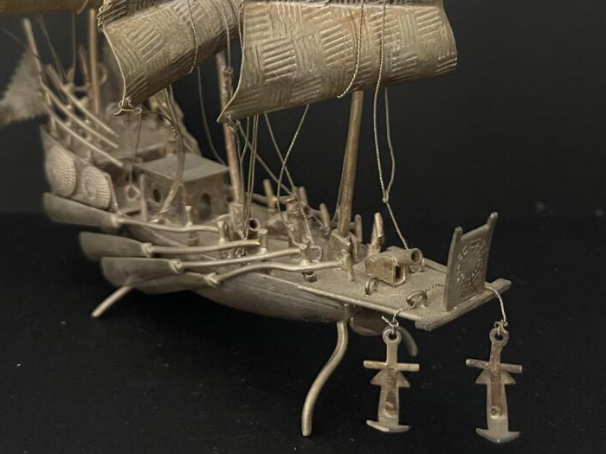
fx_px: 910
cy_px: 42
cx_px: 243
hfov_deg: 36.7
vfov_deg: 27.0
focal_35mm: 52
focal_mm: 4.2
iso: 640
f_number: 1.6
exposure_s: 1/40
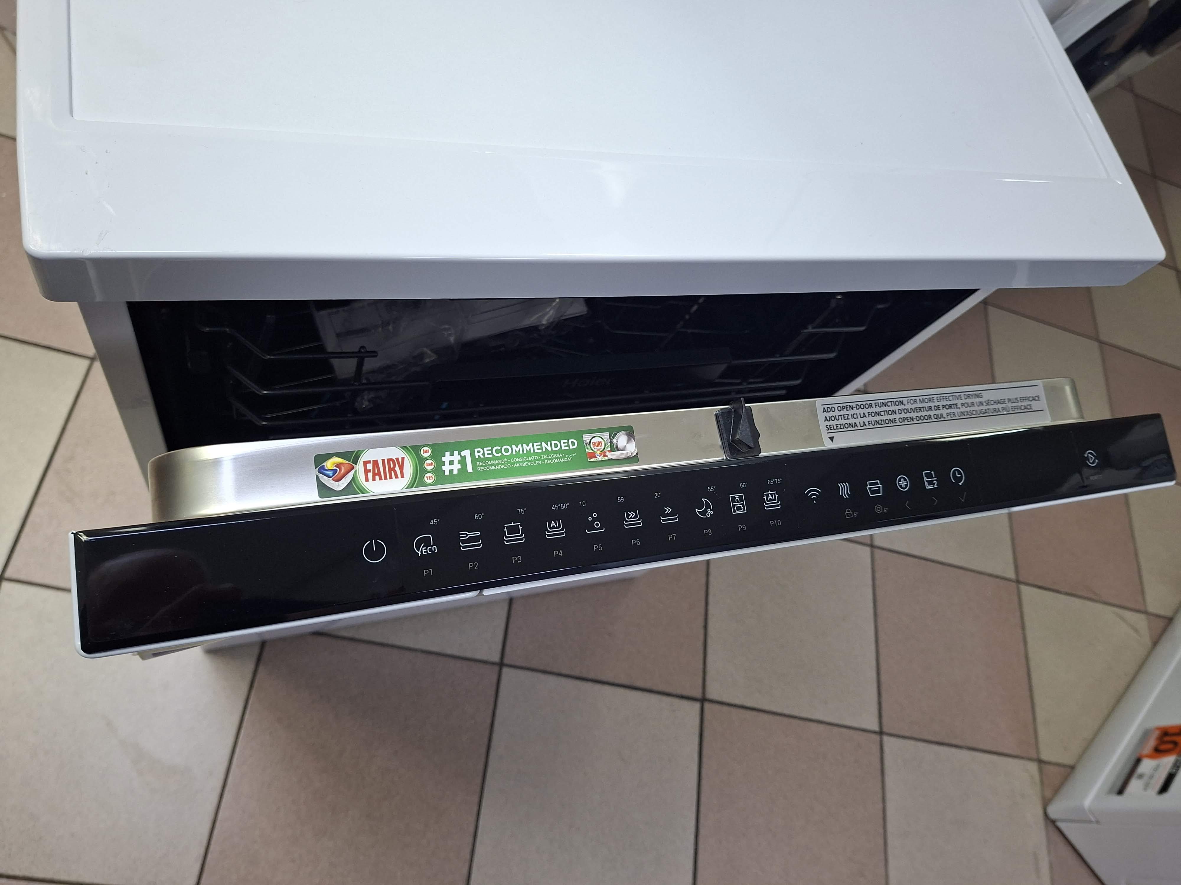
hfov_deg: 73.9
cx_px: 590
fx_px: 785
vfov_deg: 58.9
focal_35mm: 23
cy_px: 442
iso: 250
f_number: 1.8
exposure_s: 1/100
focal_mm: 5.54
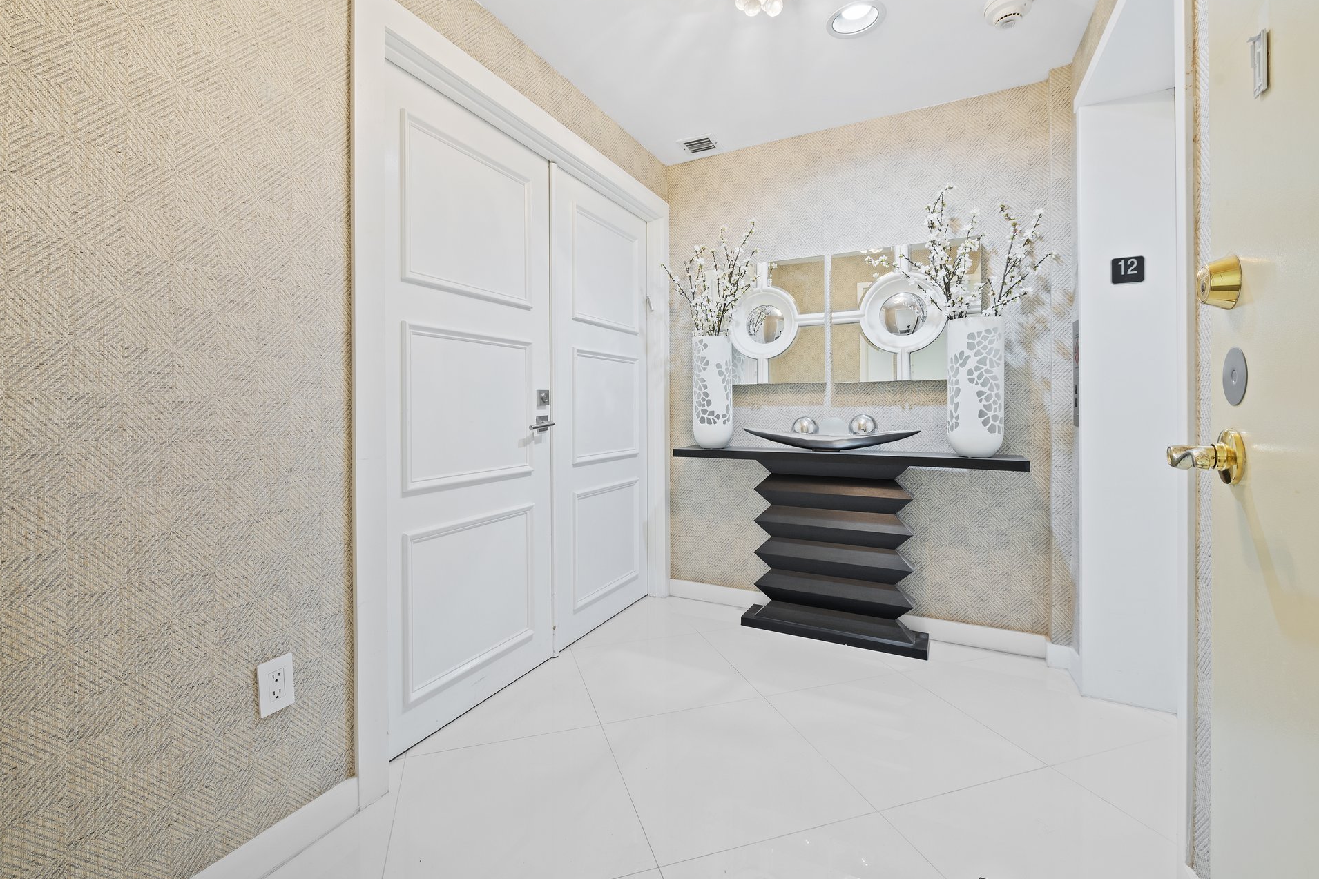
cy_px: 416
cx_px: 635
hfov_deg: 100.4
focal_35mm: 15
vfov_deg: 77.2
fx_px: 549
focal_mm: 14
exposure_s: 1/1.25
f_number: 8
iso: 200
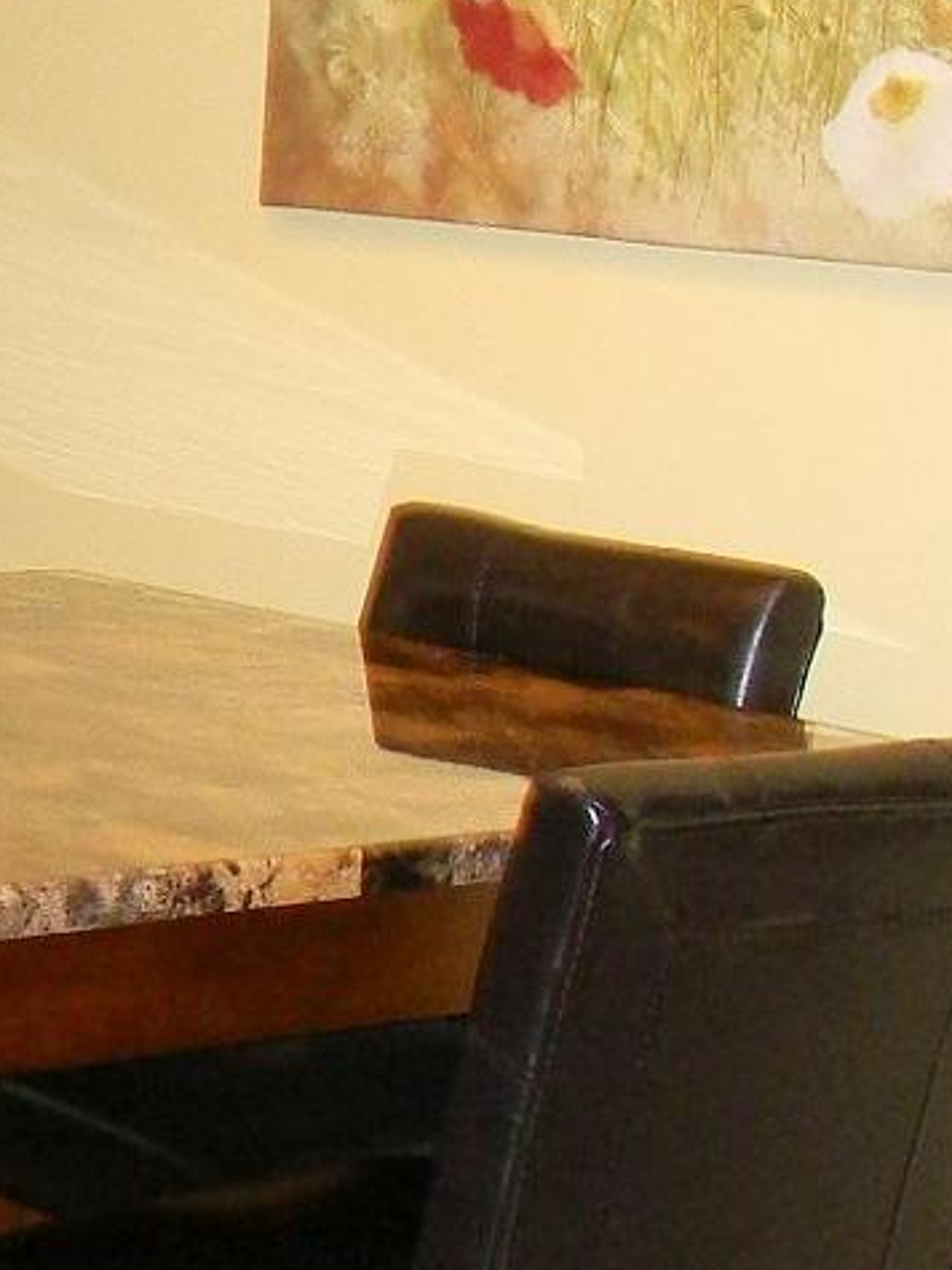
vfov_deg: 16.7
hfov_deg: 12.3
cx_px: -193
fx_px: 4329
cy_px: 797
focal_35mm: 118
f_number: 3.5
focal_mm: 5
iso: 200
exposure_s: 1/26
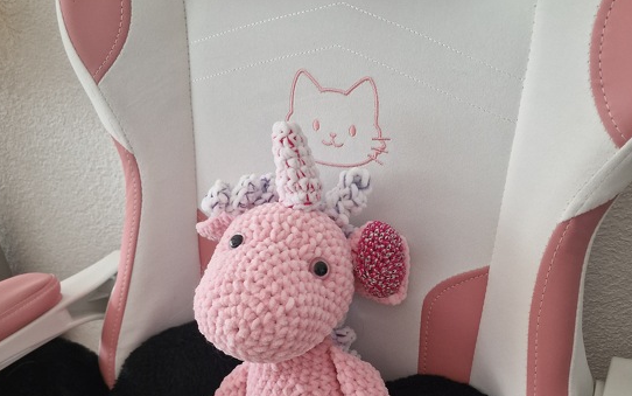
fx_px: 620
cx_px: 300
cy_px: 311
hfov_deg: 54.0
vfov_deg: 34.4
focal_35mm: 36
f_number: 1.8
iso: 800
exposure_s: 1/50
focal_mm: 6.4
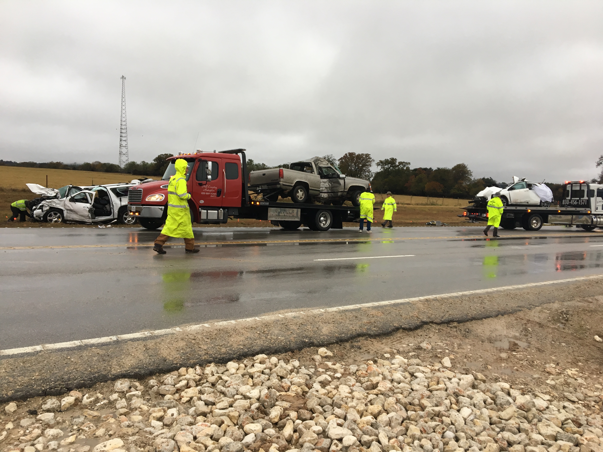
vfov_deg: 48.2
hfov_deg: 61.7
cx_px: 302
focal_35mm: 29
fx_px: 505
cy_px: 226
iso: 25
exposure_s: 1/40
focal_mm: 4.15
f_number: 2.2
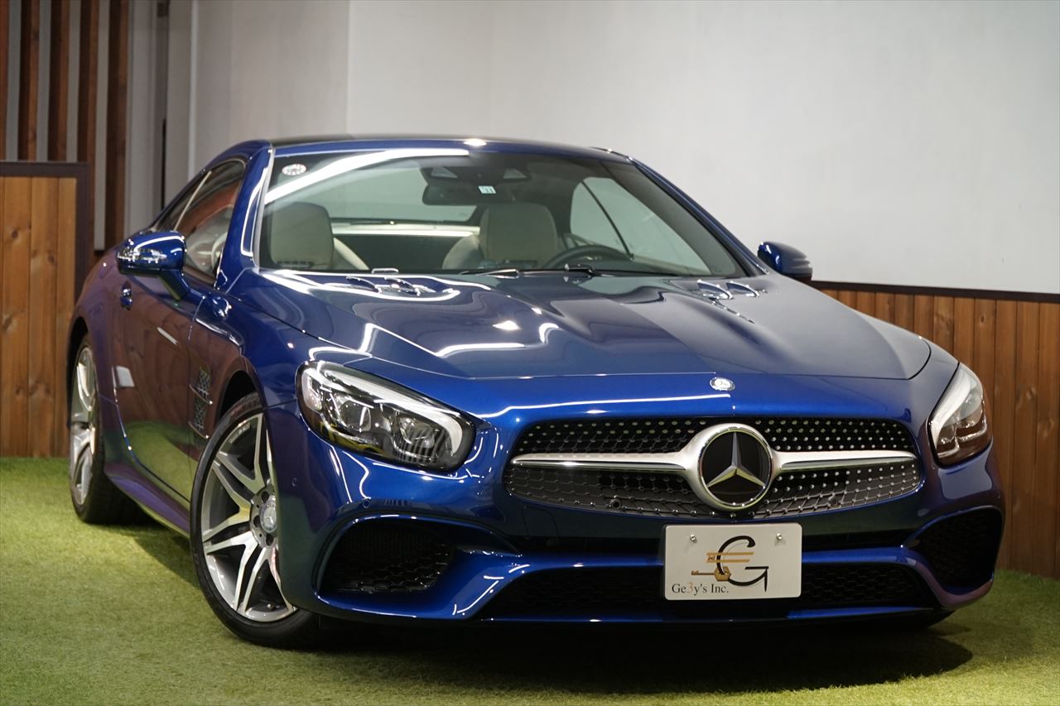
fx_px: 2679
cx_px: 530
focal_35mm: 91
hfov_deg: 22.4
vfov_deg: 15.0
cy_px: 353
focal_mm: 61
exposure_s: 1/100
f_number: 4
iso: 1000
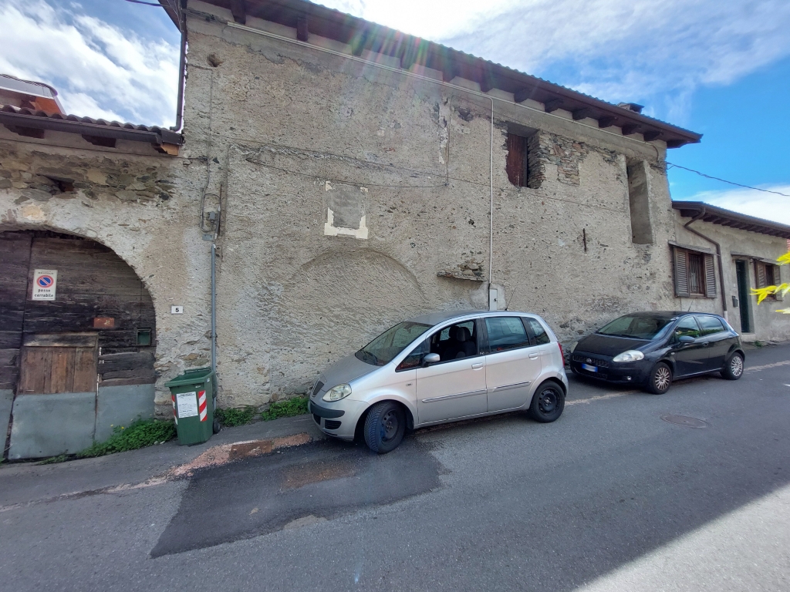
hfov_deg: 106.2
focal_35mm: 13
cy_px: 296
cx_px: 395
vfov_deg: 89.9
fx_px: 297
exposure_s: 1/695
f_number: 2.2
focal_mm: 1.74
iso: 50
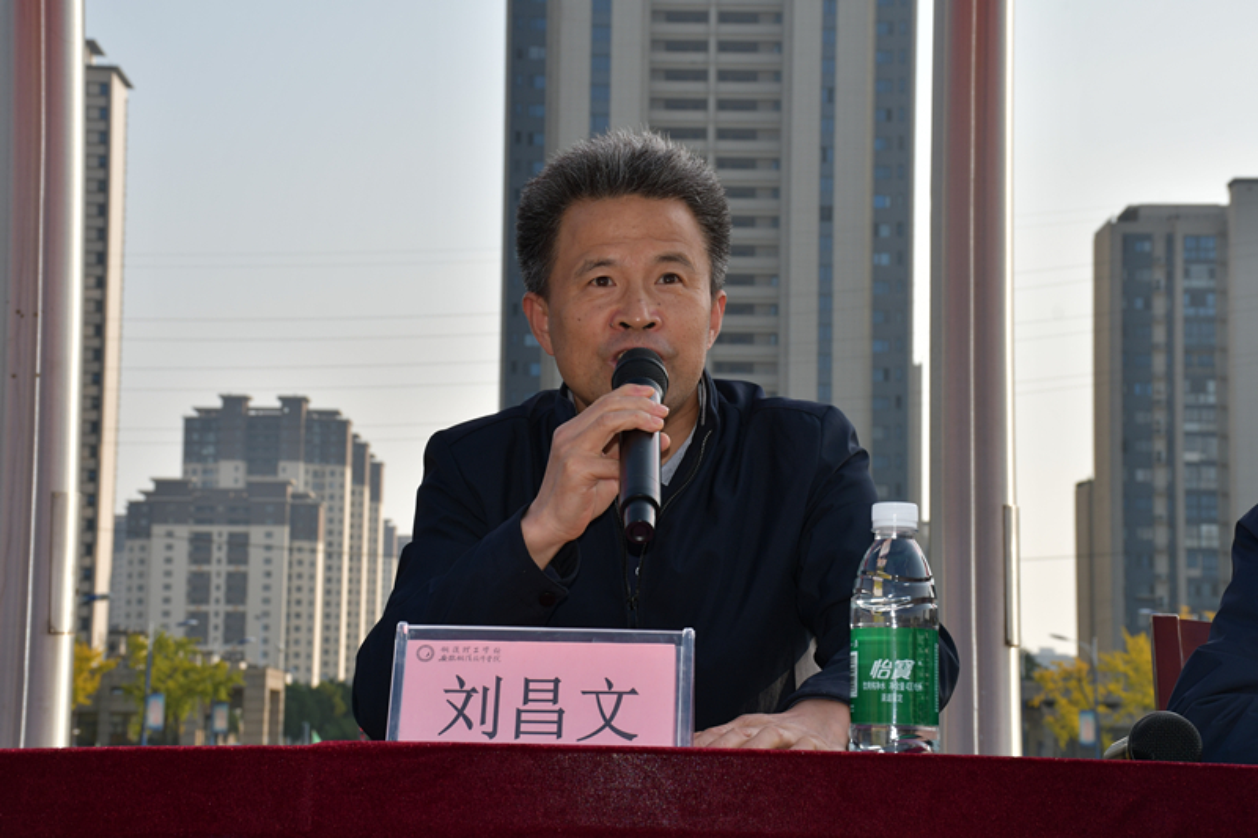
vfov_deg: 18.2
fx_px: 2620
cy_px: 419
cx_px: 629
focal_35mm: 75
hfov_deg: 27.0
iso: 100
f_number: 10
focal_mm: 50
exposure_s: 1/250
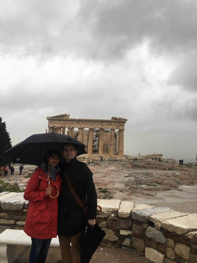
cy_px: 132
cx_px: 98
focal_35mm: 29
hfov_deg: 48.2
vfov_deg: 61.7
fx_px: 220
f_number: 2.2
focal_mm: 4.15
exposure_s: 1/222
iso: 25
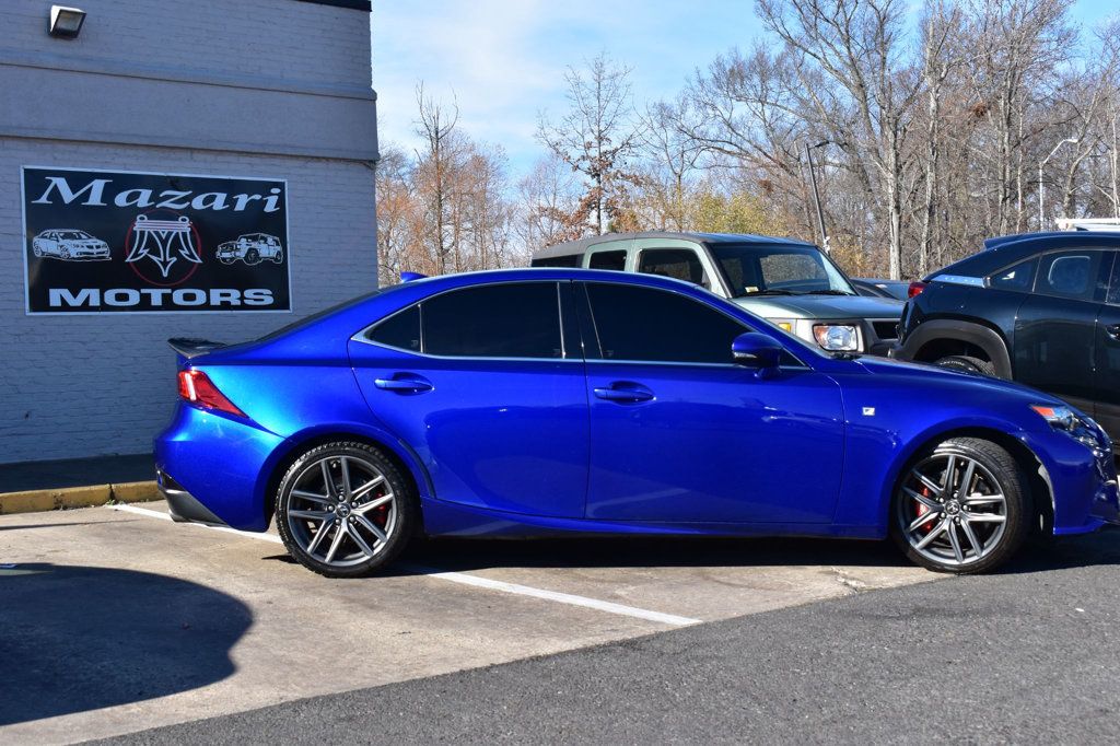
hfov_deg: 42.3
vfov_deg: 28.9
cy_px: 373
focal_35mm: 46
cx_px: 560
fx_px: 1446
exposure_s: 1/400
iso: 400
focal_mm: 31
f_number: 11
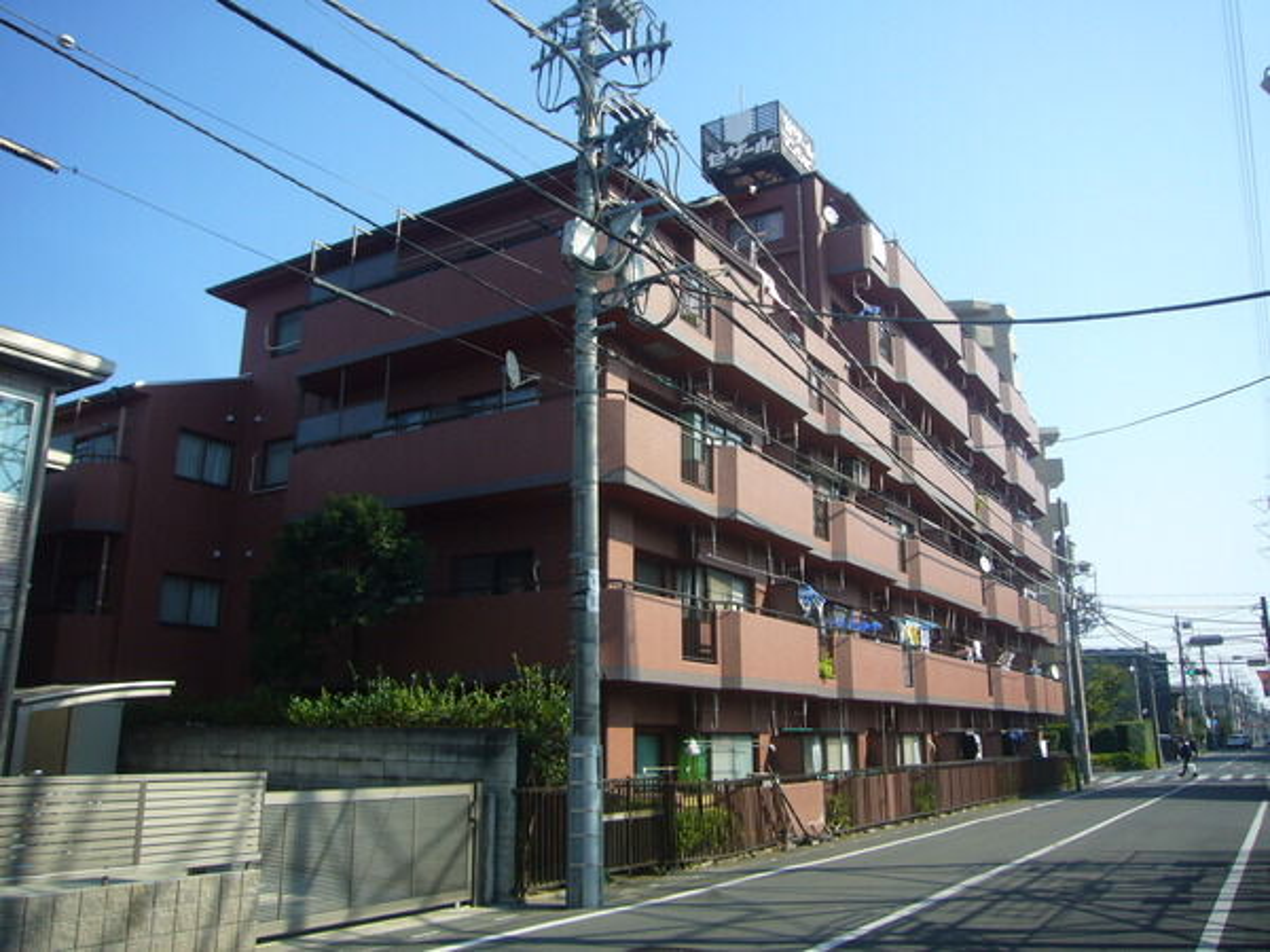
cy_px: 476
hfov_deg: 63.4
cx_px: 635
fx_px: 1027
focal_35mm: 28
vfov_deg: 49.7
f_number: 5.6
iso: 80
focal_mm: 4.6
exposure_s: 1/250
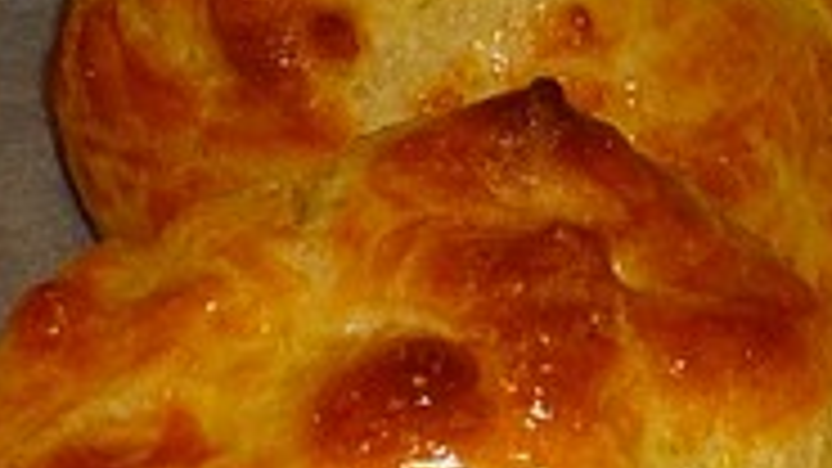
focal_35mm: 222
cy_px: 963
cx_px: 634
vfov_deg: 5.4
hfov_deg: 9.7
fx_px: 4897
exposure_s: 1/30
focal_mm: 5.8
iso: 100
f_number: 4
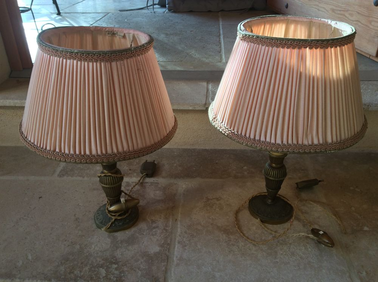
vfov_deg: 44.1
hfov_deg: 56.9
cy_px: 141
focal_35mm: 32
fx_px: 349
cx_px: 189
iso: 40
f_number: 2.4
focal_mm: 3.3
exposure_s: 1/33
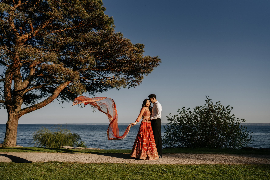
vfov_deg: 37.9
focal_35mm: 35
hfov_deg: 54.4
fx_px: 262
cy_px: 90
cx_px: 135
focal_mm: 35
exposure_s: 1/8000
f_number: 2.2
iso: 160
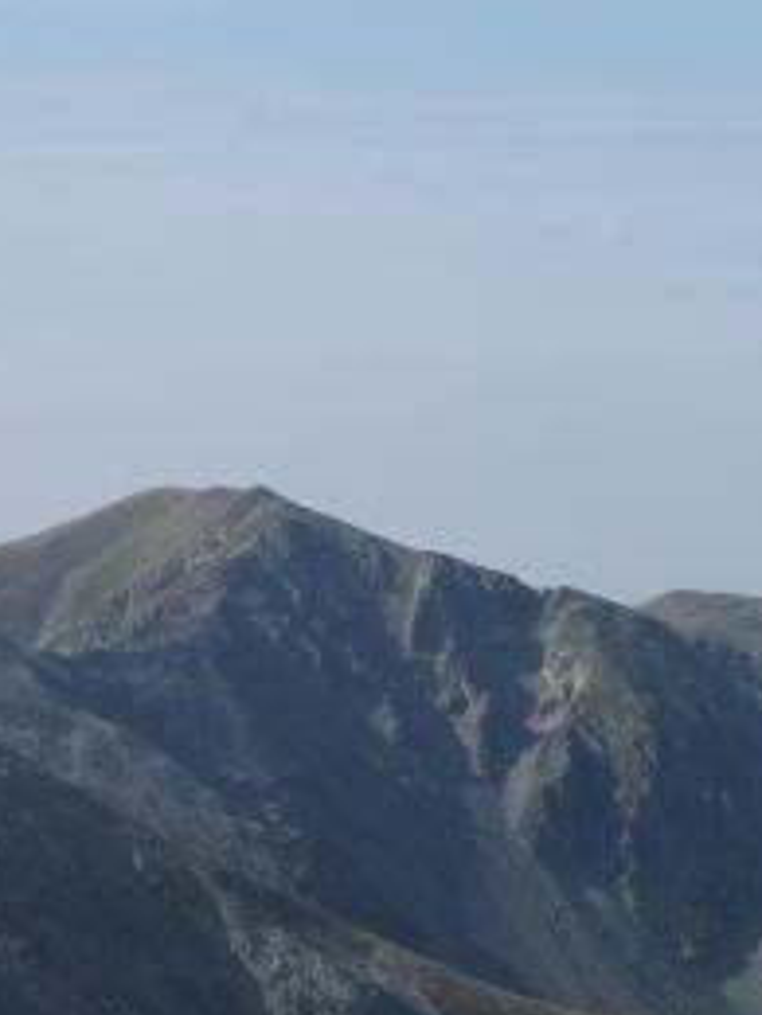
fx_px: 5195
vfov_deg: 11.2
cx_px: 195
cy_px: 488
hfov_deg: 8.4
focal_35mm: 177
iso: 100
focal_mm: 20.6
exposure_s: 1/500
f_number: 7.1
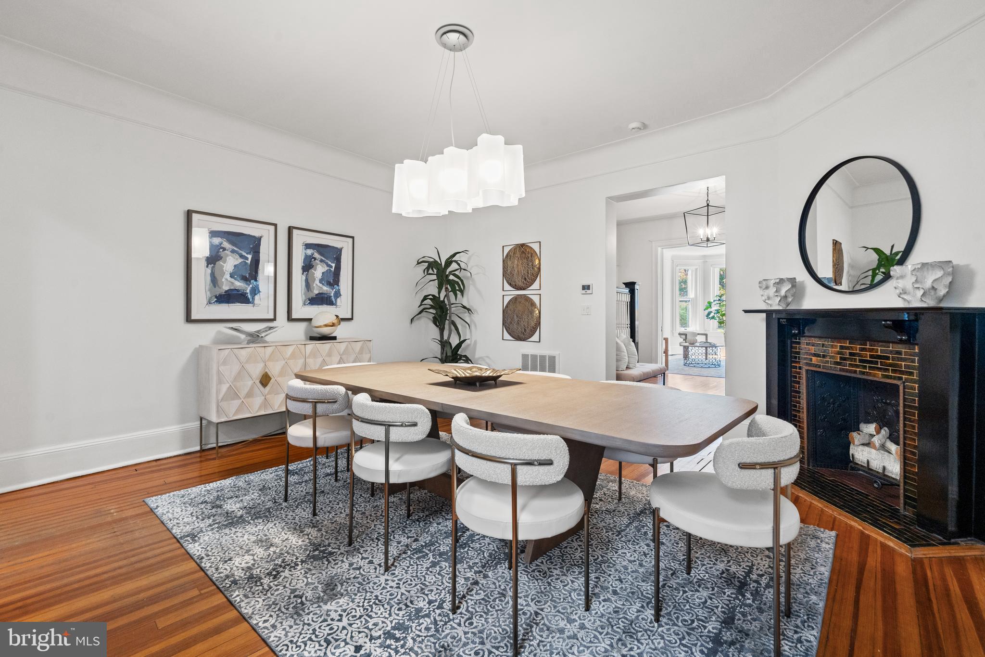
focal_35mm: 16
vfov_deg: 72.0
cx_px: 492
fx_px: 451
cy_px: 328
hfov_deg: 95.0
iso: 640
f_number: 9
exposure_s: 1/1.67
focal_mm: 16.5
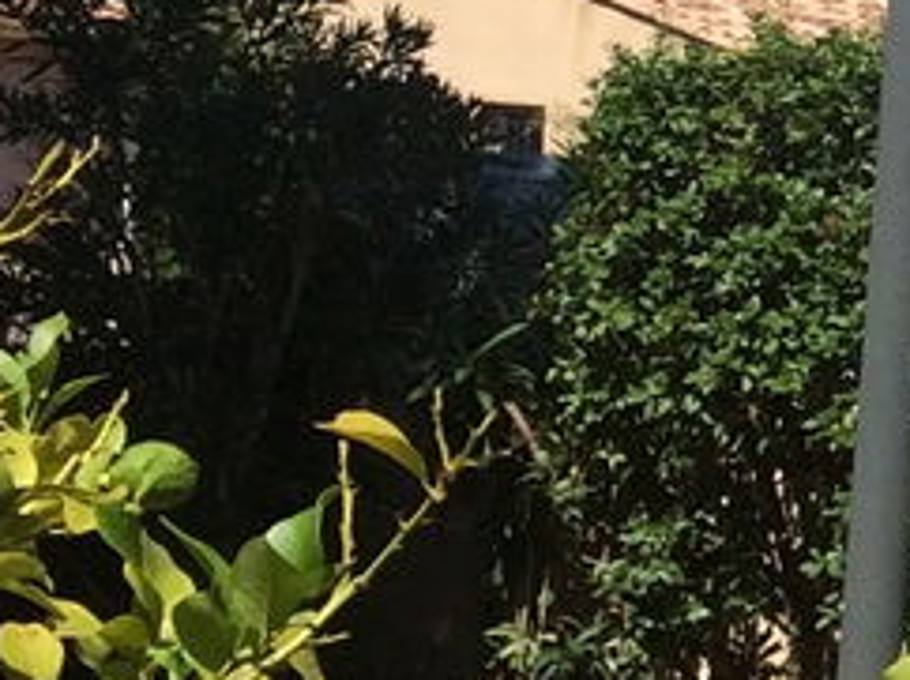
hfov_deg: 8.5
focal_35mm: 192
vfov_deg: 7.7
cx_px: 2794
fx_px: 5042
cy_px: 785
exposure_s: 1/2415
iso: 32
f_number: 2.2
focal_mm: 4.15
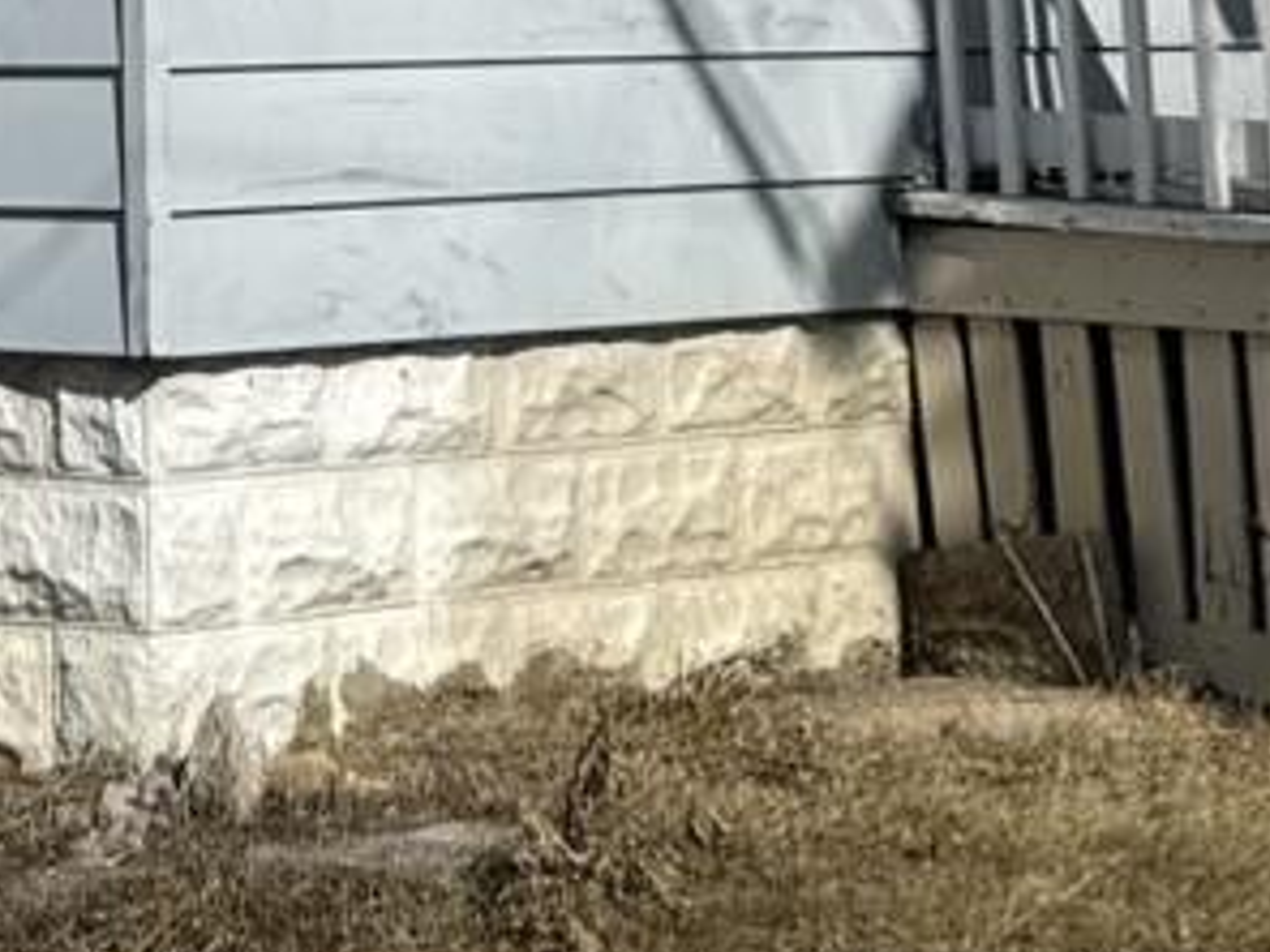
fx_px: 6090
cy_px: -1522
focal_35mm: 166
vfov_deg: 8.1
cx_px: 39
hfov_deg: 11.8
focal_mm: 6.76
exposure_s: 1/8130
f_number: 1.78
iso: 80
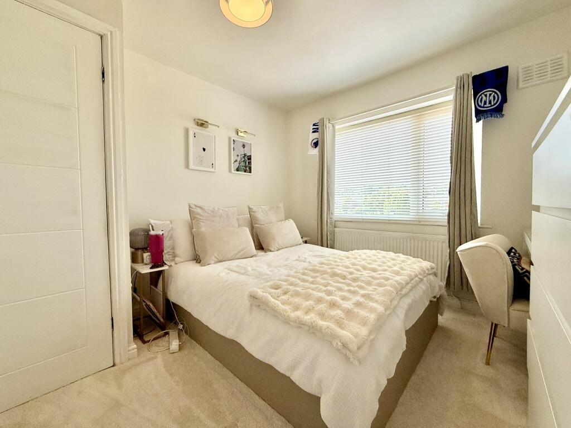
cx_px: 286
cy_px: 214
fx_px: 231
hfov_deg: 102.1
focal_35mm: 14
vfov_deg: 85.6
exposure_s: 1/319
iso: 50
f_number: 2.2
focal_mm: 2.22
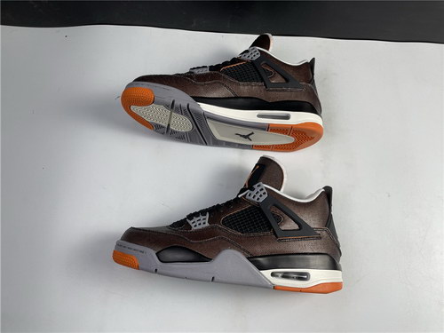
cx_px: 222
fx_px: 333
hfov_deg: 67.3
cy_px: 166
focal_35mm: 26
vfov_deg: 53.1
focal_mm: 4.2
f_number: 1.6
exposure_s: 1/100
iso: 40
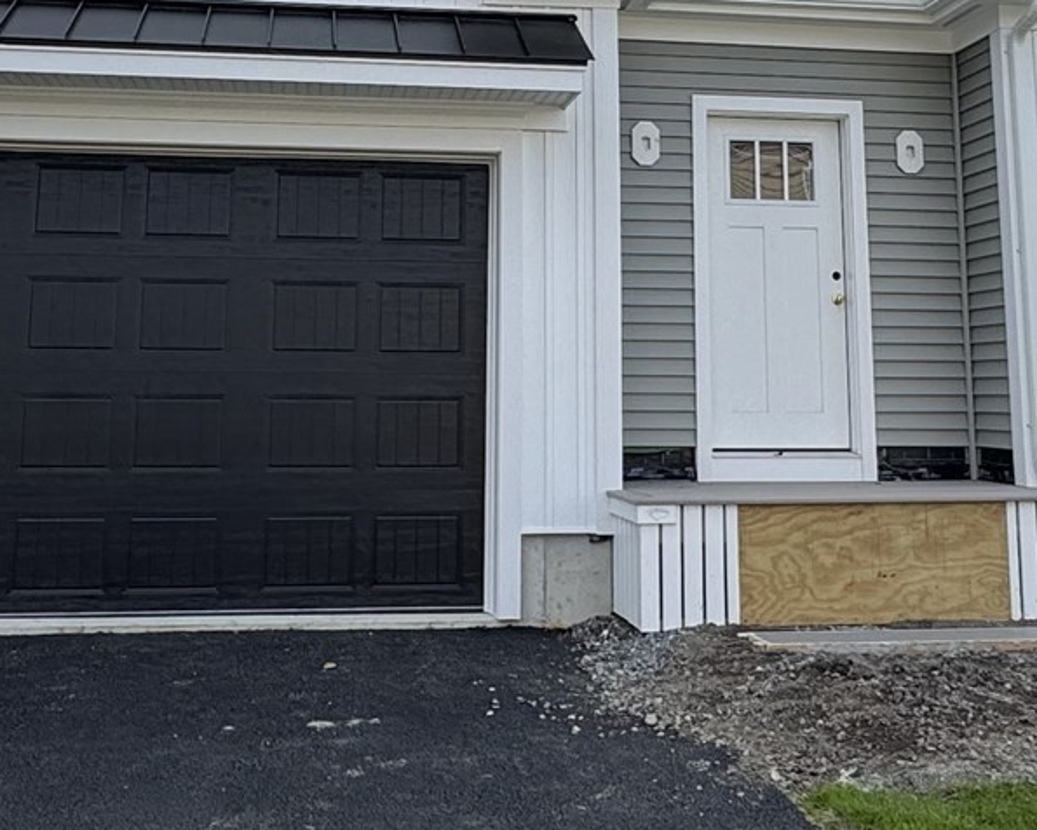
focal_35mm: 47
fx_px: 1442
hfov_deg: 39.5
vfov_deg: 31.1
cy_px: 138
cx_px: 509
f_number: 2.2
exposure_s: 1/889
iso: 50
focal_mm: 2.22
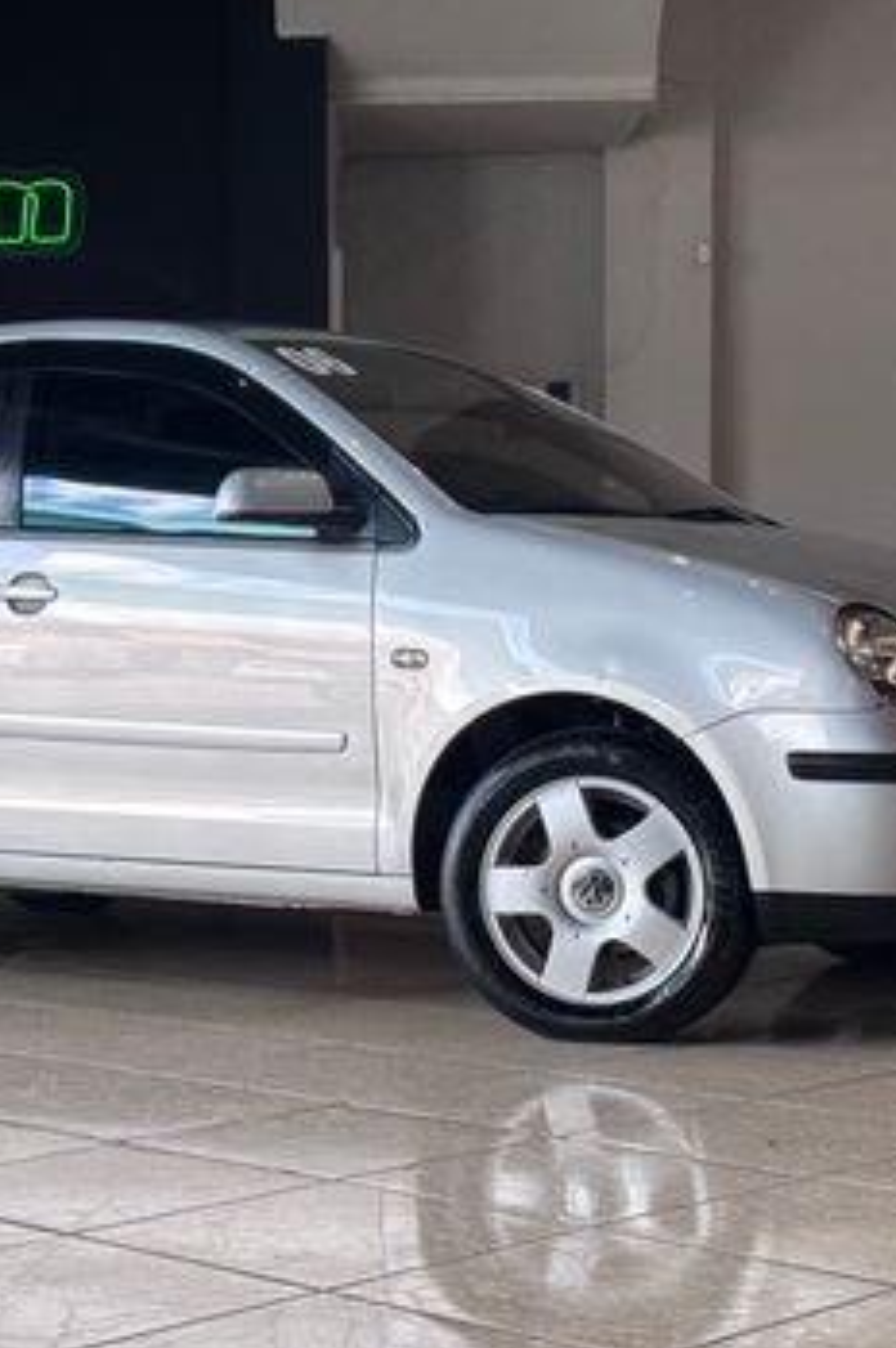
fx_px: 2731
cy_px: 672
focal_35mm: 73
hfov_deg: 18.6
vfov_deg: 27.7
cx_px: 348
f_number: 1.6
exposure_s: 1/154
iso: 32
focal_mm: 5.96
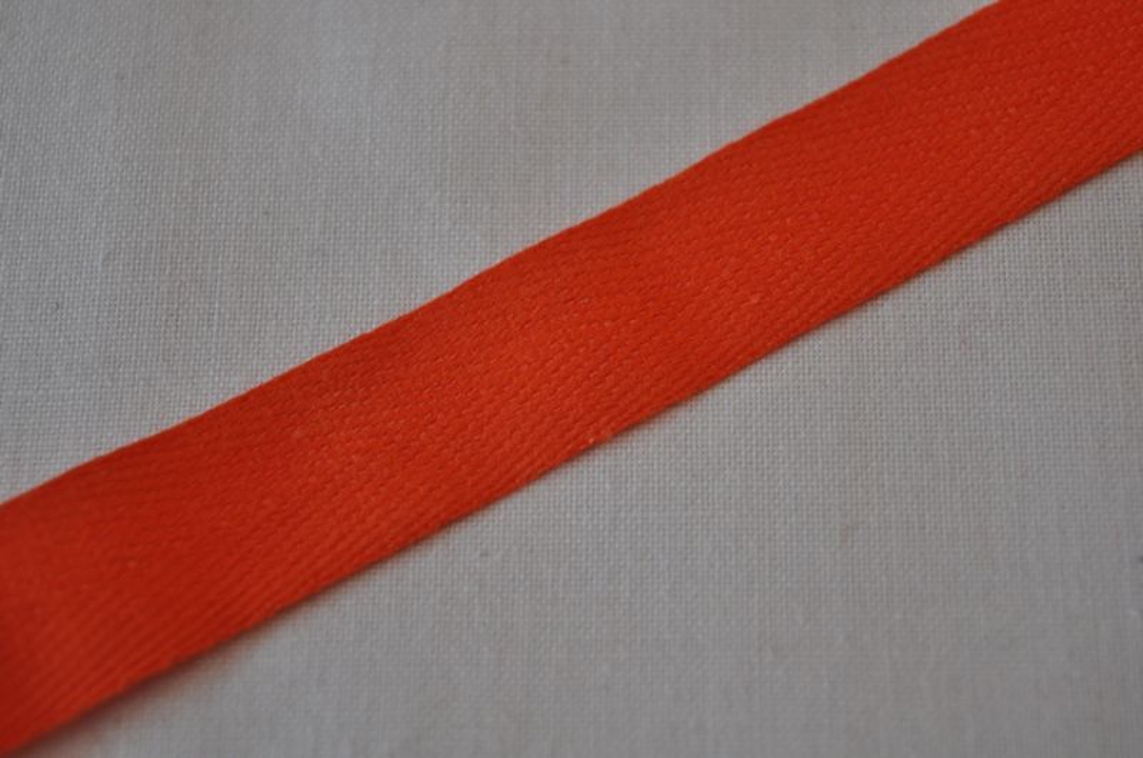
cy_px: 379
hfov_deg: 29.3
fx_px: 2188
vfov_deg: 19.7
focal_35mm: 69
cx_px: 572
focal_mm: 46
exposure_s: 1/60
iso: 450
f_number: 5
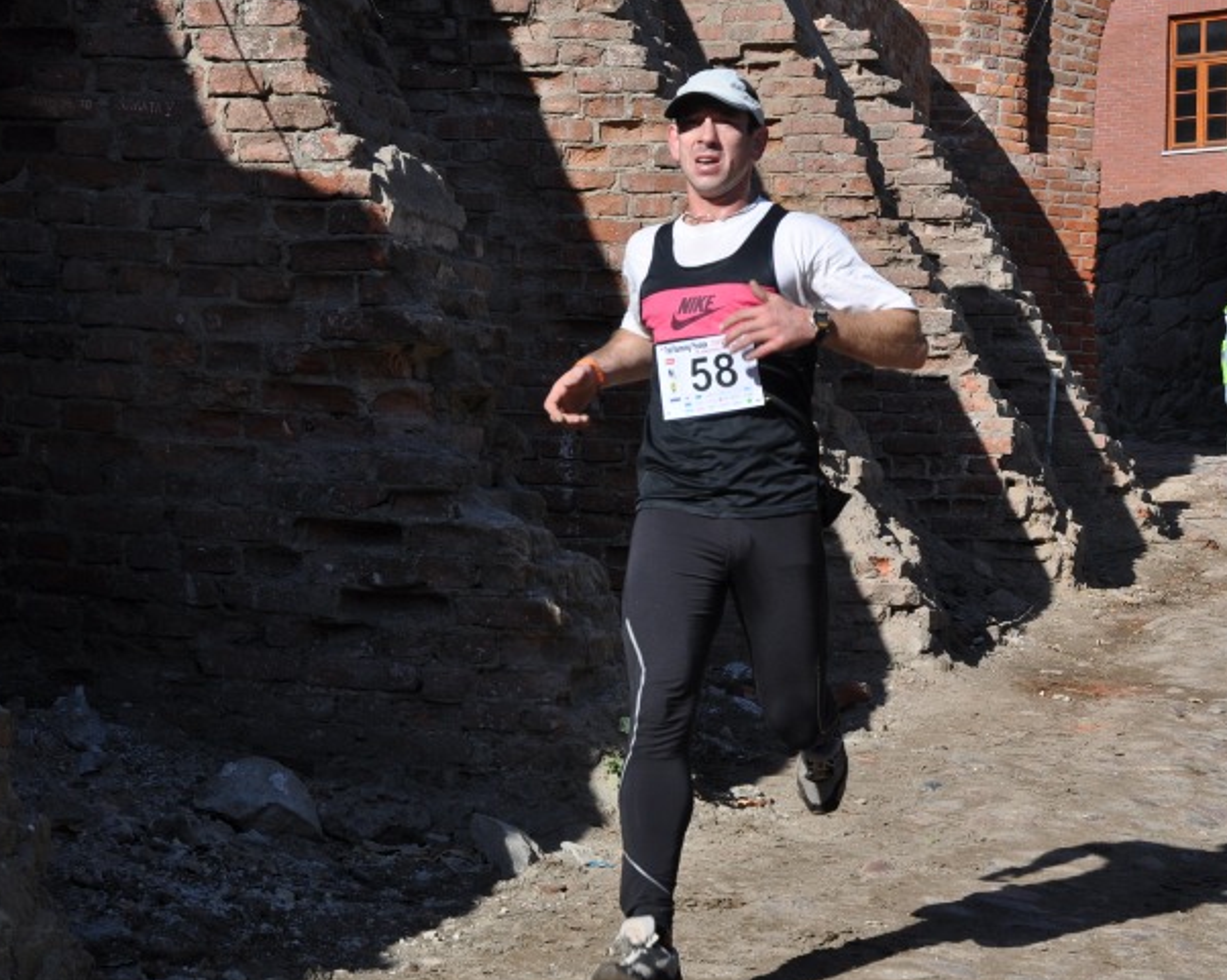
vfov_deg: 17.8
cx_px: 687
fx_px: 3122
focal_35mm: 86
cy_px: 504
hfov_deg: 22.2
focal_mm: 46
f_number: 10
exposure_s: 1/400
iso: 250
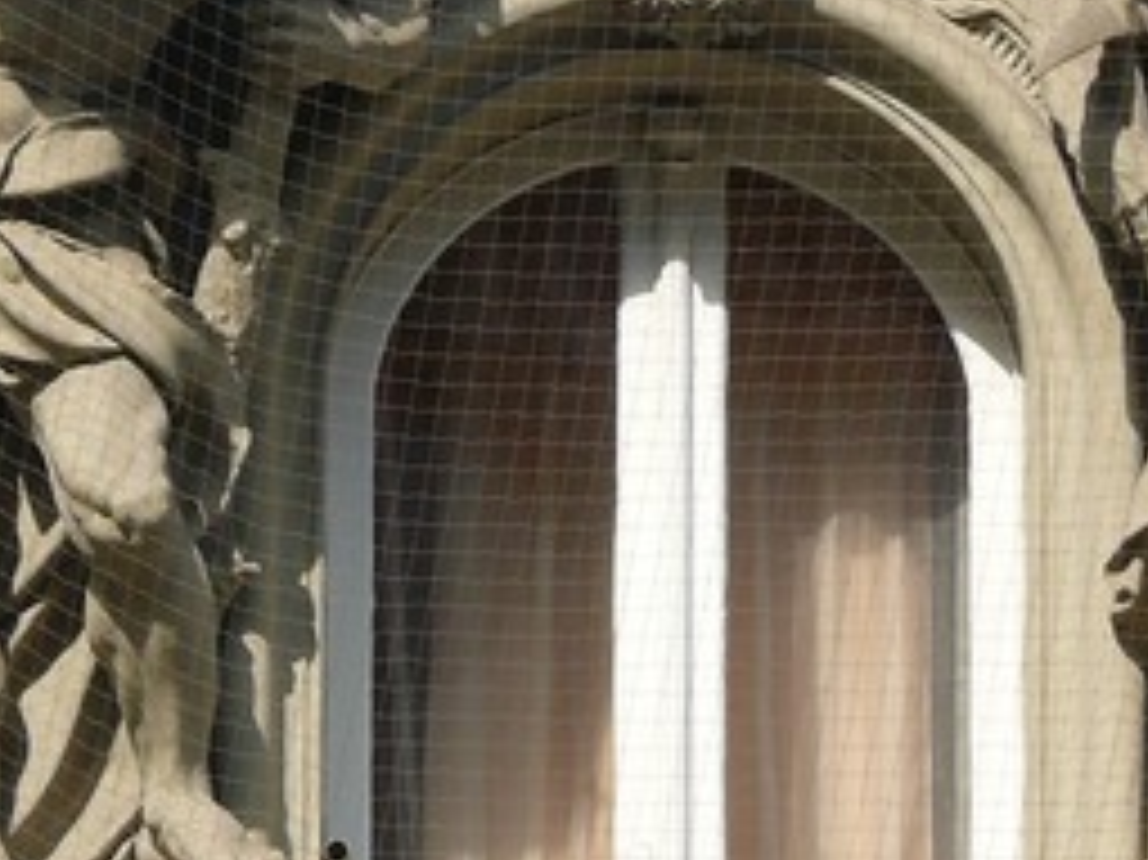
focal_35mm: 418
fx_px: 13856
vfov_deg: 3.6
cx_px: 369
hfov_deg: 4.7
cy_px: -23
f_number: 4.5
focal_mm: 30
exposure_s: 1/250
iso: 100
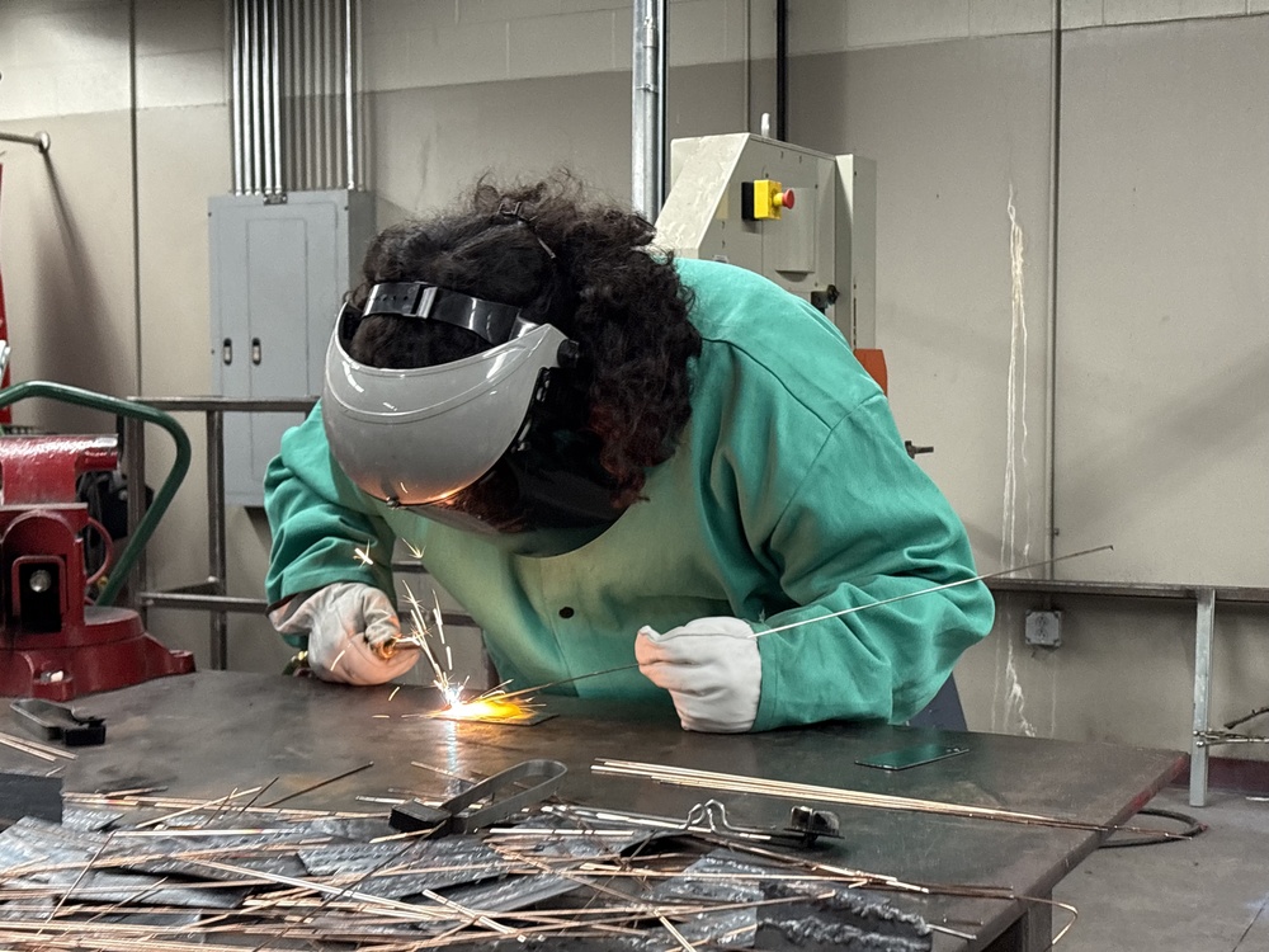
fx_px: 1906
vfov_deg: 28.0
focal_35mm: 52
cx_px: 634
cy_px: 476
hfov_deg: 36.8
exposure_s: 1/40
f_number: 1.6
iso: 125
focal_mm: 5.96
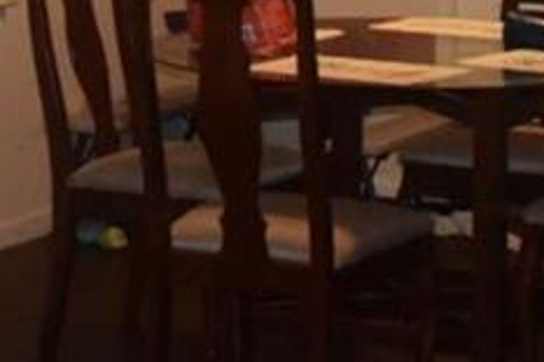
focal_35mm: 178
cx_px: 280
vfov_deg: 7.5
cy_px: -262
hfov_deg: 11.5
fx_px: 2691
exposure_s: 1/125
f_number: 4
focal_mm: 27
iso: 1100
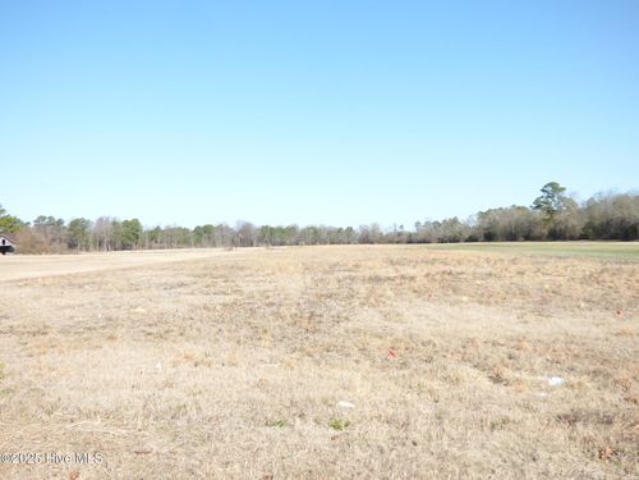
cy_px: 240
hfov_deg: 58.4
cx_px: 320
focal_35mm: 31
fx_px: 572
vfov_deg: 45.4
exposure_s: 1/2000
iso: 400
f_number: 4
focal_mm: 5.53
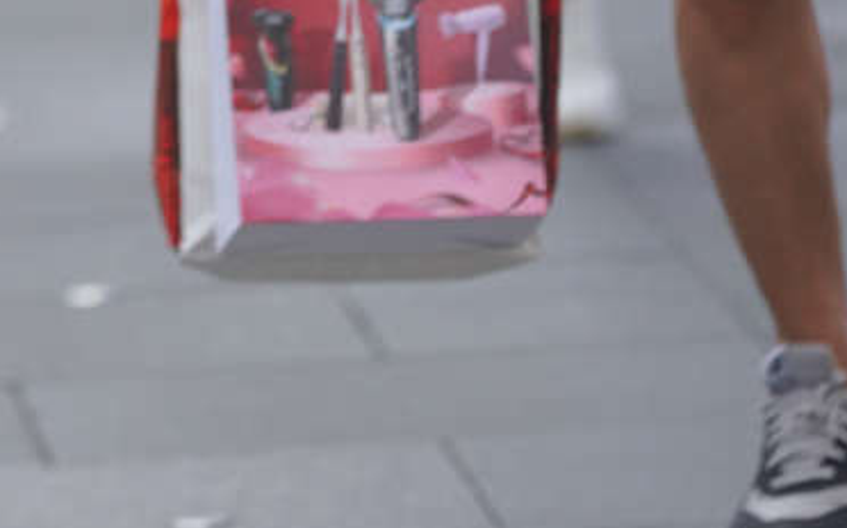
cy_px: -867
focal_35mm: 666
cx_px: -419
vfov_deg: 2.0
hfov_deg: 3.1
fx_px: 15364
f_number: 2.5
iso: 1000
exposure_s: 1/500
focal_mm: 135
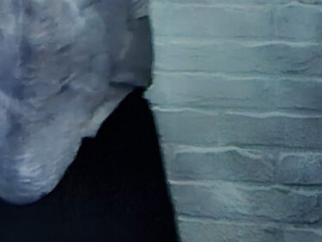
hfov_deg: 12.2
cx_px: -103
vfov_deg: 8.8
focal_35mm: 157
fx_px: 1460
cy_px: -289
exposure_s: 1/12
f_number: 1.8
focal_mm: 5.4
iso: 1600
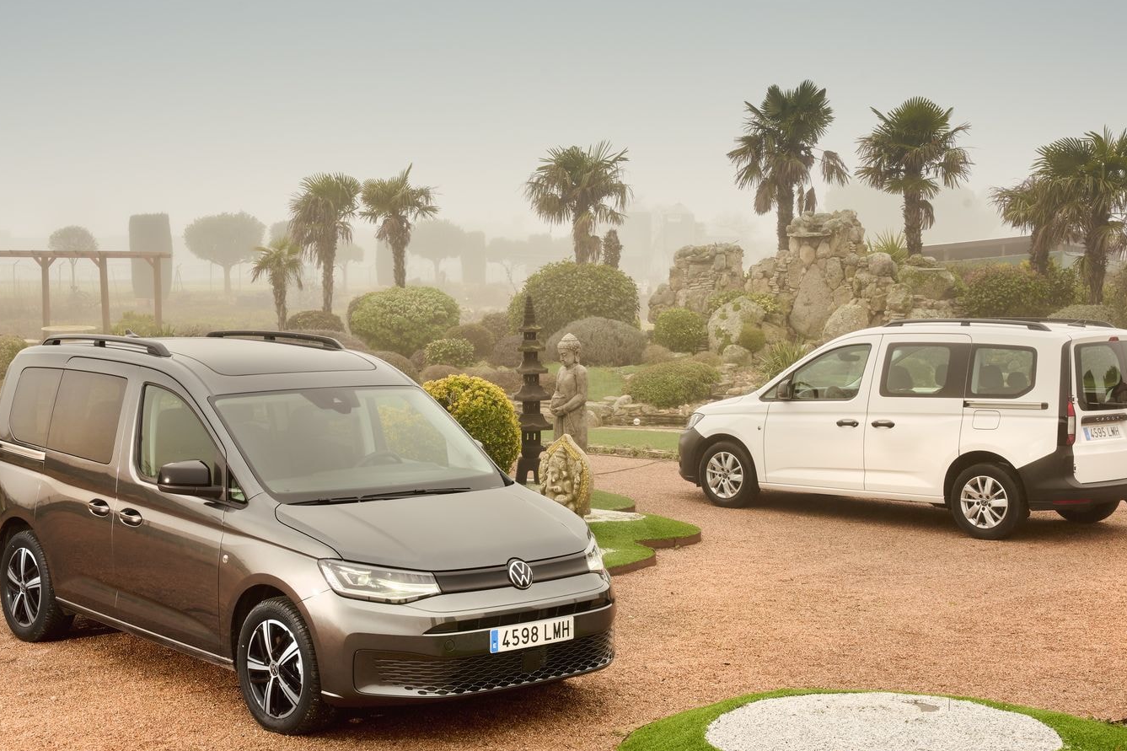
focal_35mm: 56
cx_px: 527
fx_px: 1753
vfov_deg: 24.2
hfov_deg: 35.6
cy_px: 373
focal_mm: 39
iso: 160
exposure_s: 1/25
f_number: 13
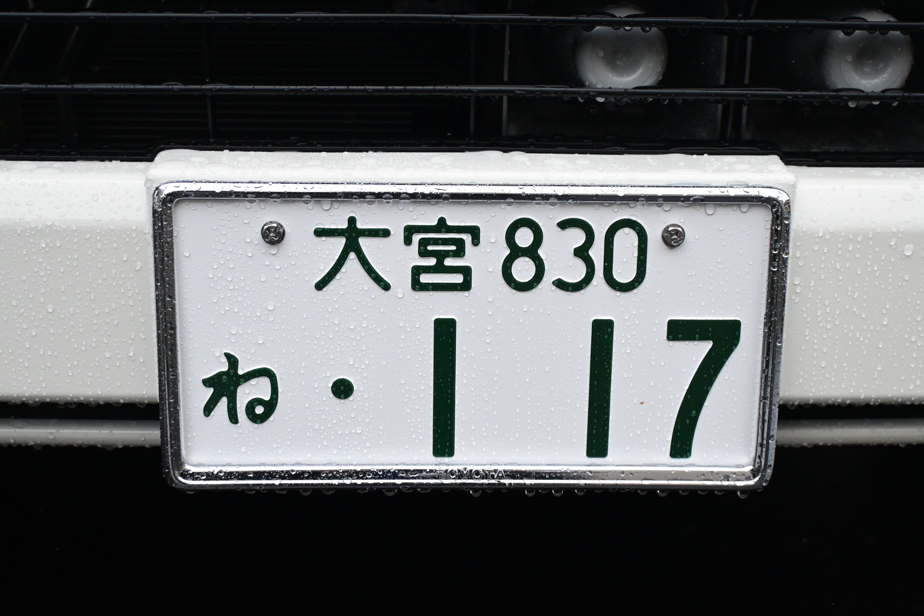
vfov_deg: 29.4
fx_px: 1174
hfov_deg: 43.0
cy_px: 308
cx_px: 462
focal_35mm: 46
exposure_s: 1/4000
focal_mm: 30.5
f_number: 5
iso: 2800
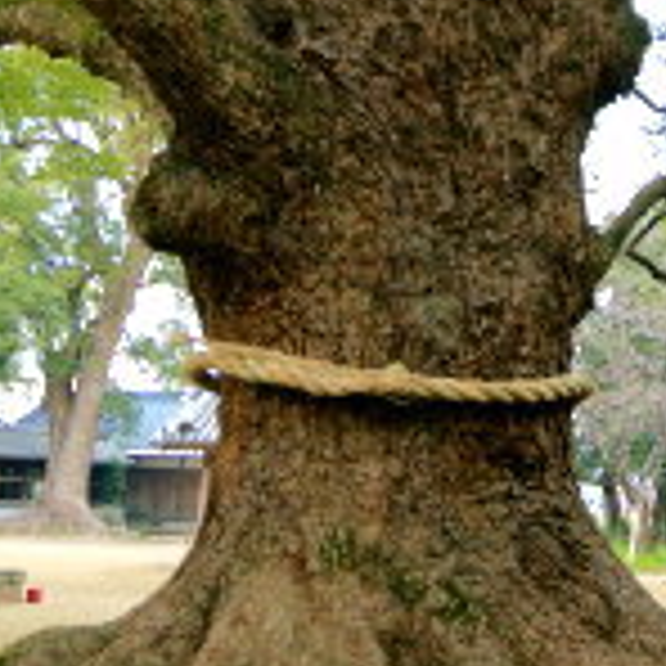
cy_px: 20
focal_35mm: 63
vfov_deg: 26.1
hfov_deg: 27.3
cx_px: 389
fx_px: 1371
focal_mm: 24
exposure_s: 1/2.5
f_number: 2.8
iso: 250
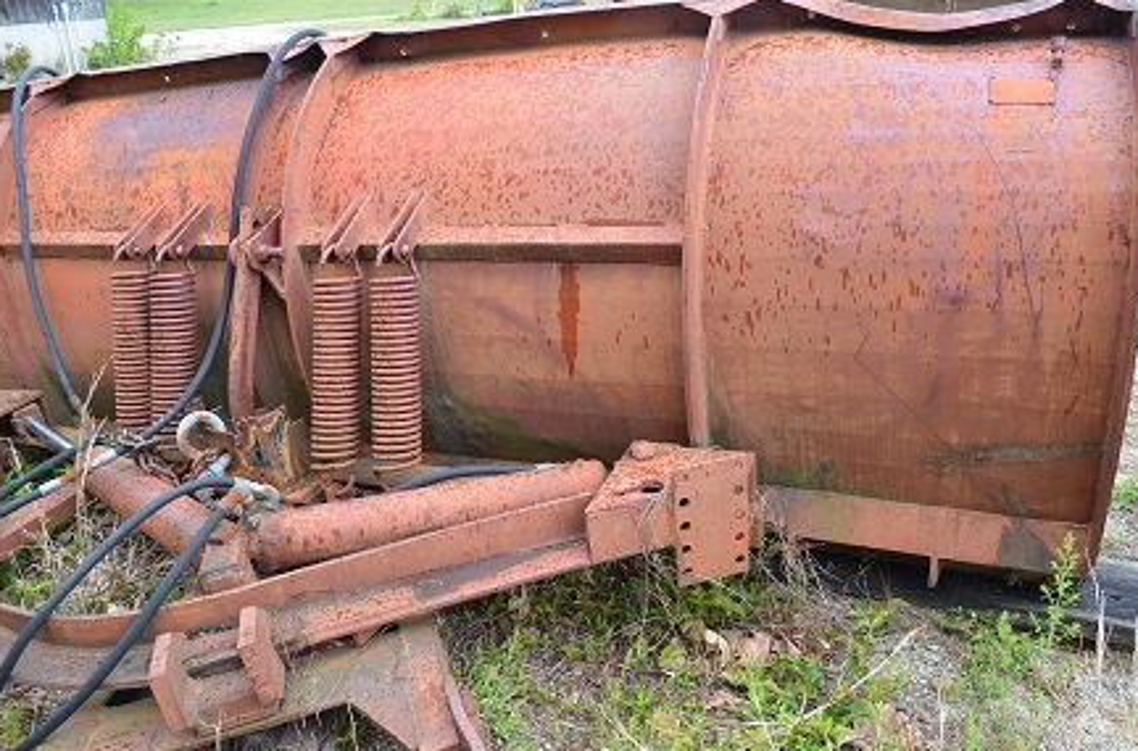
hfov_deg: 65.6
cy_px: 385
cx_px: 580
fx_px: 882
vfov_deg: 46.1
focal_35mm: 28
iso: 200
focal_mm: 18
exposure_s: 1/160
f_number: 6.3
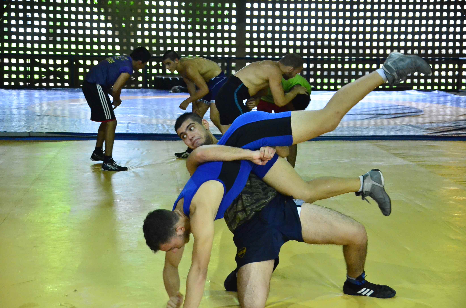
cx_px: 233
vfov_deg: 27.9
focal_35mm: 48
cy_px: 154
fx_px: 620
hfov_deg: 41.2
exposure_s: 1/400
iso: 6400
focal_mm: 32
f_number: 4
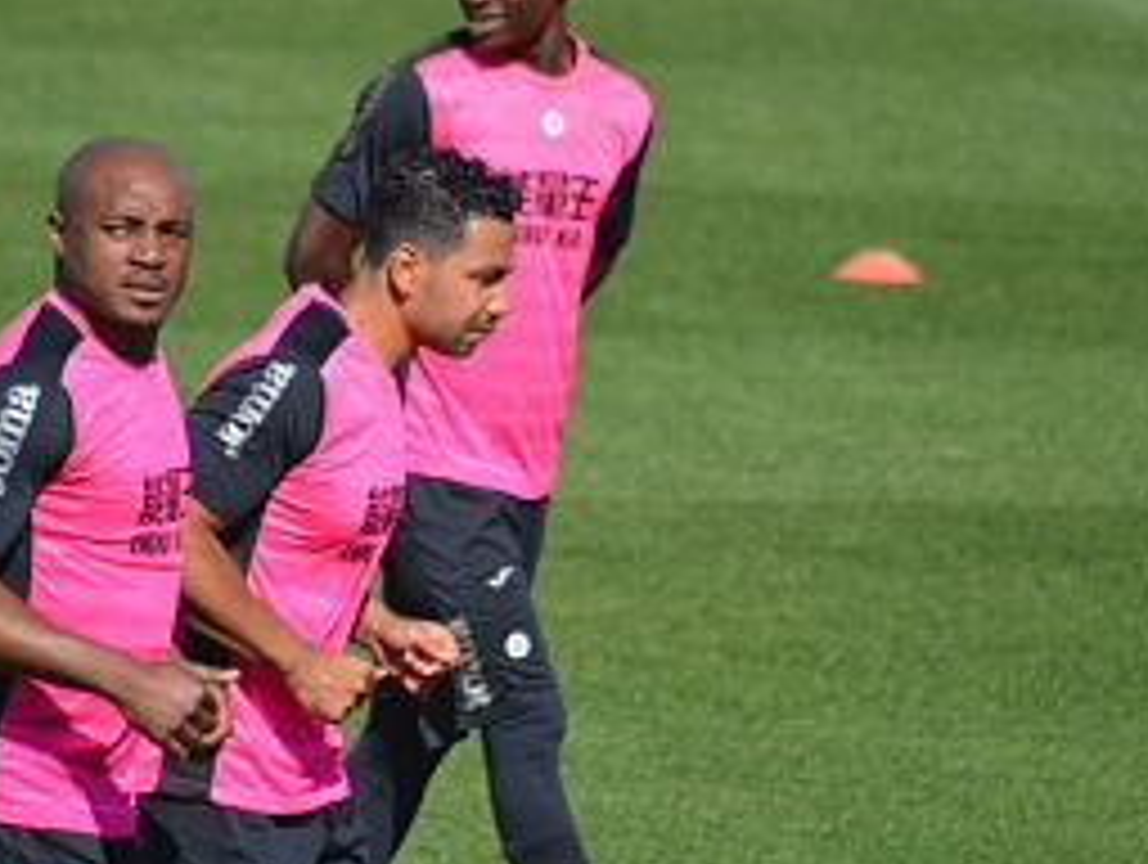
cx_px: 419
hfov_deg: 2.9
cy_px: 405
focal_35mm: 677
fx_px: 22484
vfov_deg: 2.2
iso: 400
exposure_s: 1/1600
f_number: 5.6
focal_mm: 300
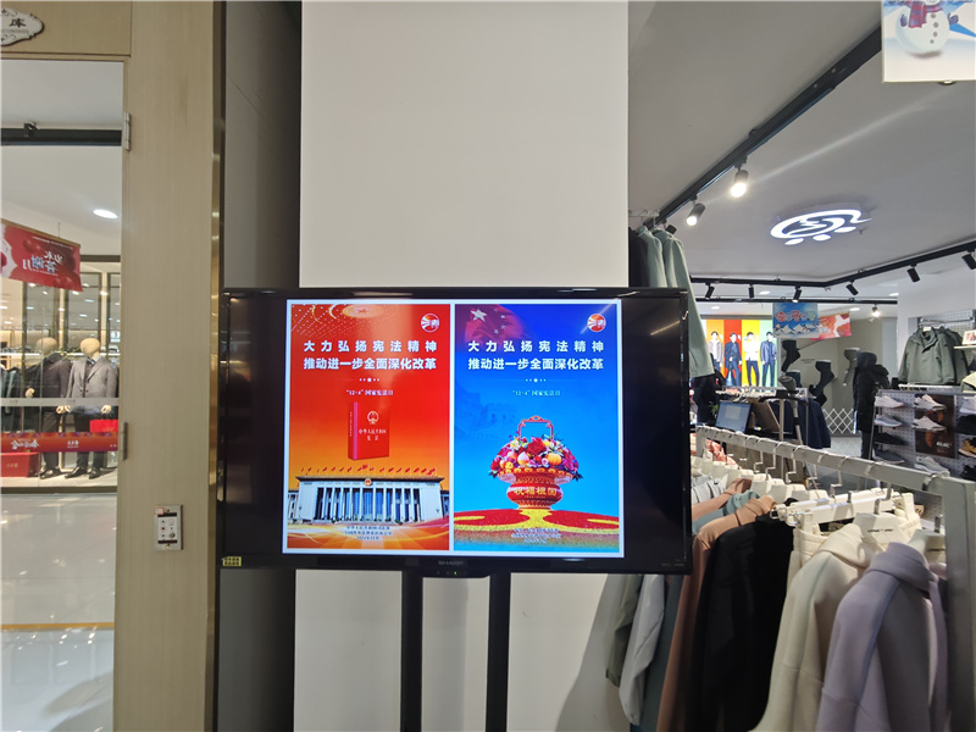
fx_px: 395
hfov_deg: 102.1
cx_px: 488
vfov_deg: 85.7
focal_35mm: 14
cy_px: 366
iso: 250
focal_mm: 2.16
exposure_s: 1/50
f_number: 2.2
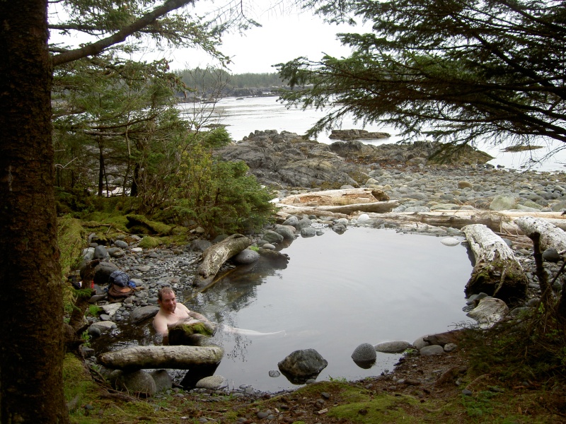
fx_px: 638
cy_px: 212
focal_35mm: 39
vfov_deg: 36.8
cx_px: 283
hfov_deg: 47.9
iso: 50
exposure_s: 1/160
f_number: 2.8
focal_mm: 8
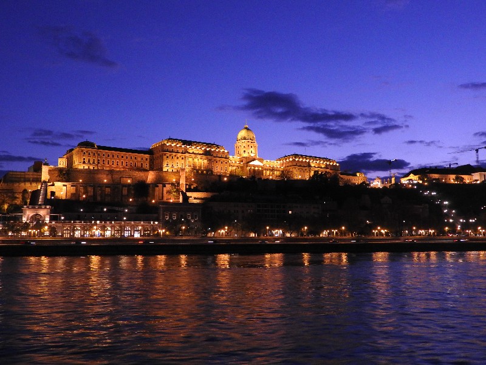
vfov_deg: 42.9
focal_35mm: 33
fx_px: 463
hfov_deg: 55.4
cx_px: 243
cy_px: 182
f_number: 3.6
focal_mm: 5.9
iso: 720
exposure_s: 1/8
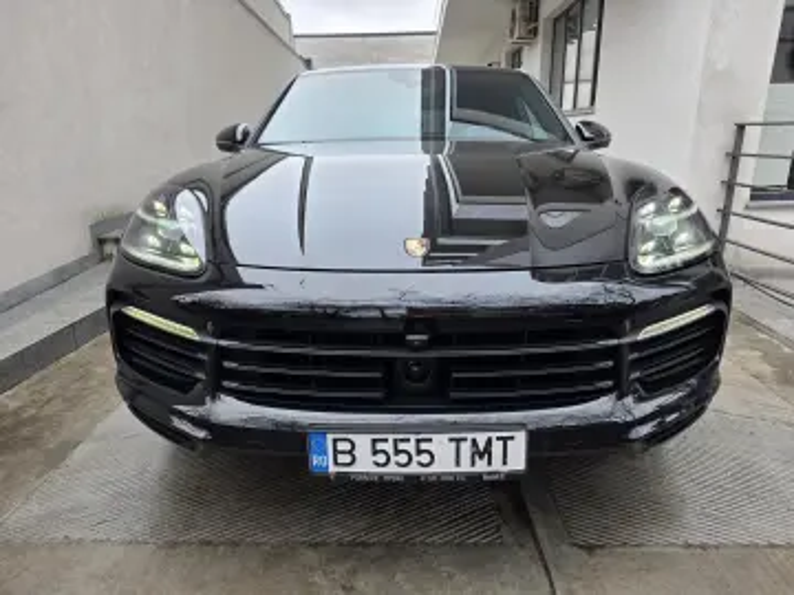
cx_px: 397
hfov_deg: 73.9
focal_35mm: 23
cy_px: 298
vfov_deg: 58.9
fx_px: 528
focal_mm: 6.25
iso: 16
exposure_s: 1/61
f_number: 1.7
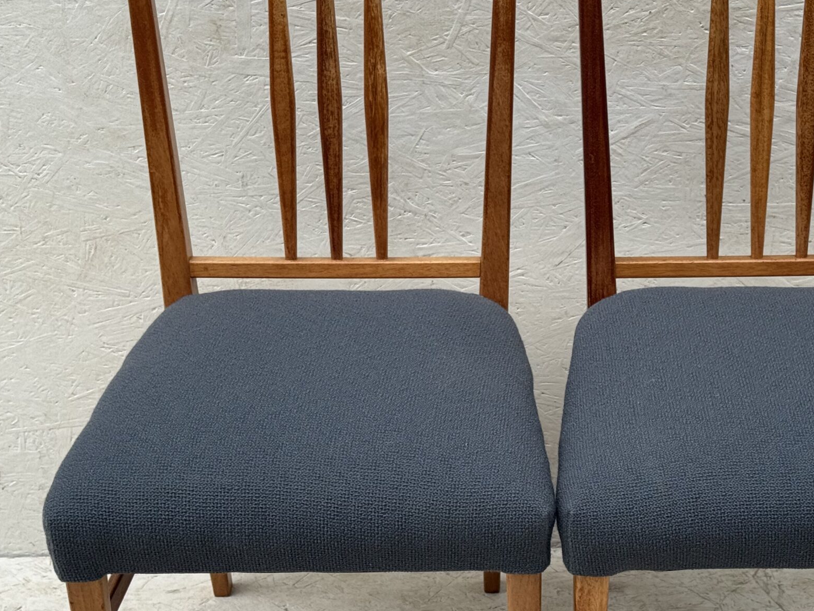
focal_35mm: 79
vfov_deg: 18.6
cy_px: 372
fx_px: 1858
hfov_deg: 24.5
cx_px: 565
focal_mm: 6.76
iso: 64
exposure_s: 1/390
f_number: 1.78
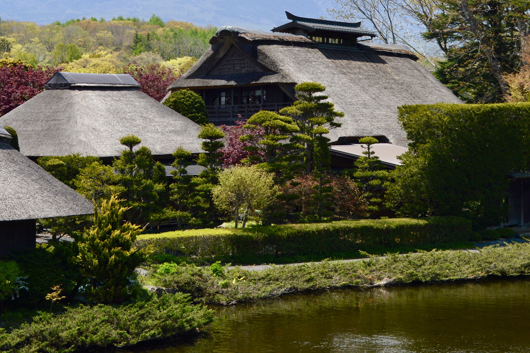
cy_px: 56
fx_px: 1398
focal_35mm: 95
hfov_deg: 21.4
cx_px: 164
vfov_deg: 14.3
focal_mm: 34
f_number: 8
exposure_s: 1/250
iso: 100
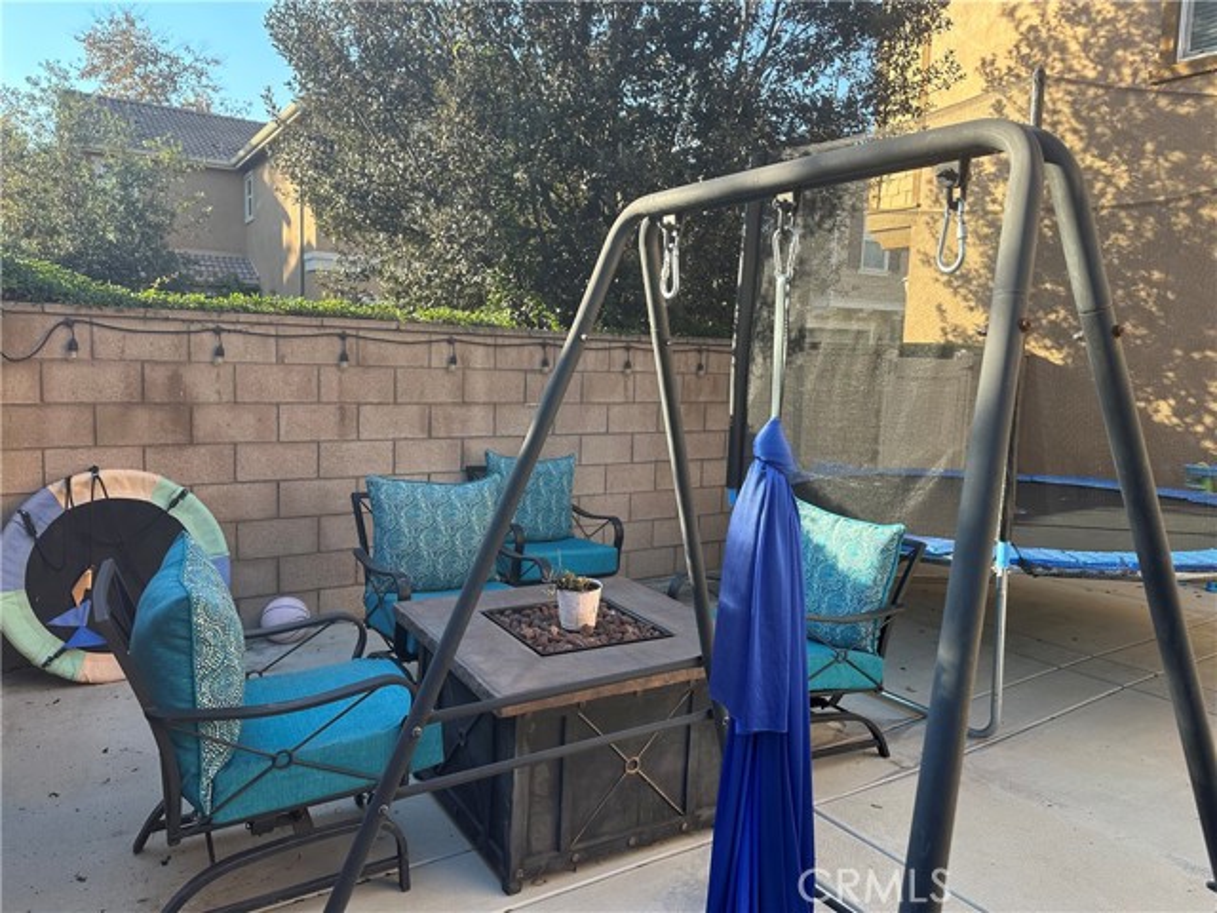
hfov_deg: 71.6
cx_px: 608
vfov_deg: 56.8
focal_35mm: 24
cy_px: 456
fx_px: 844
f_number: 1.78
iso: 80
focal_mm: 6.86
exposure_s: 1/464
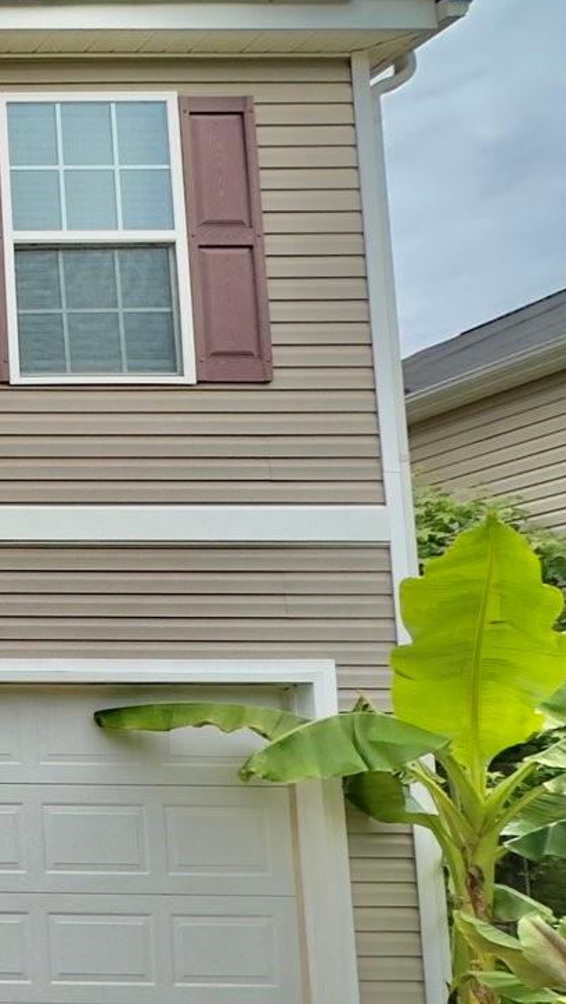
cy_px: 694
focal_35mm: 43
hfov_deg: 16.6
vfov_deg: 46.4
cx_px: -691
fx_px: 1146
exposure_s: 1/895
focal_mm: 2.22
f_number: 2.2
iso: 40
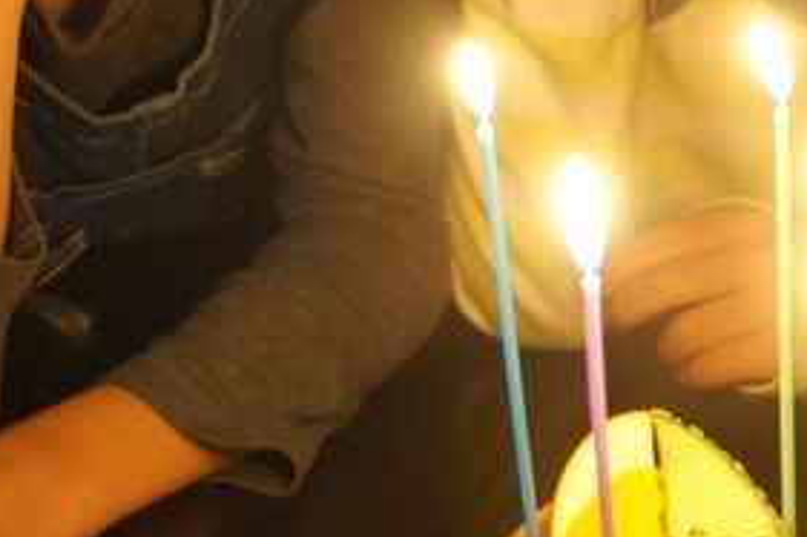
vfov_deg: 9.6
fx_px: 3159
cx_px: 635
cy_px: -148
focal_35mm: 141
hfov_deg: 14.5
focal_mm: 22
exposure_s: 1/10
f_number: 4
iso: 1600
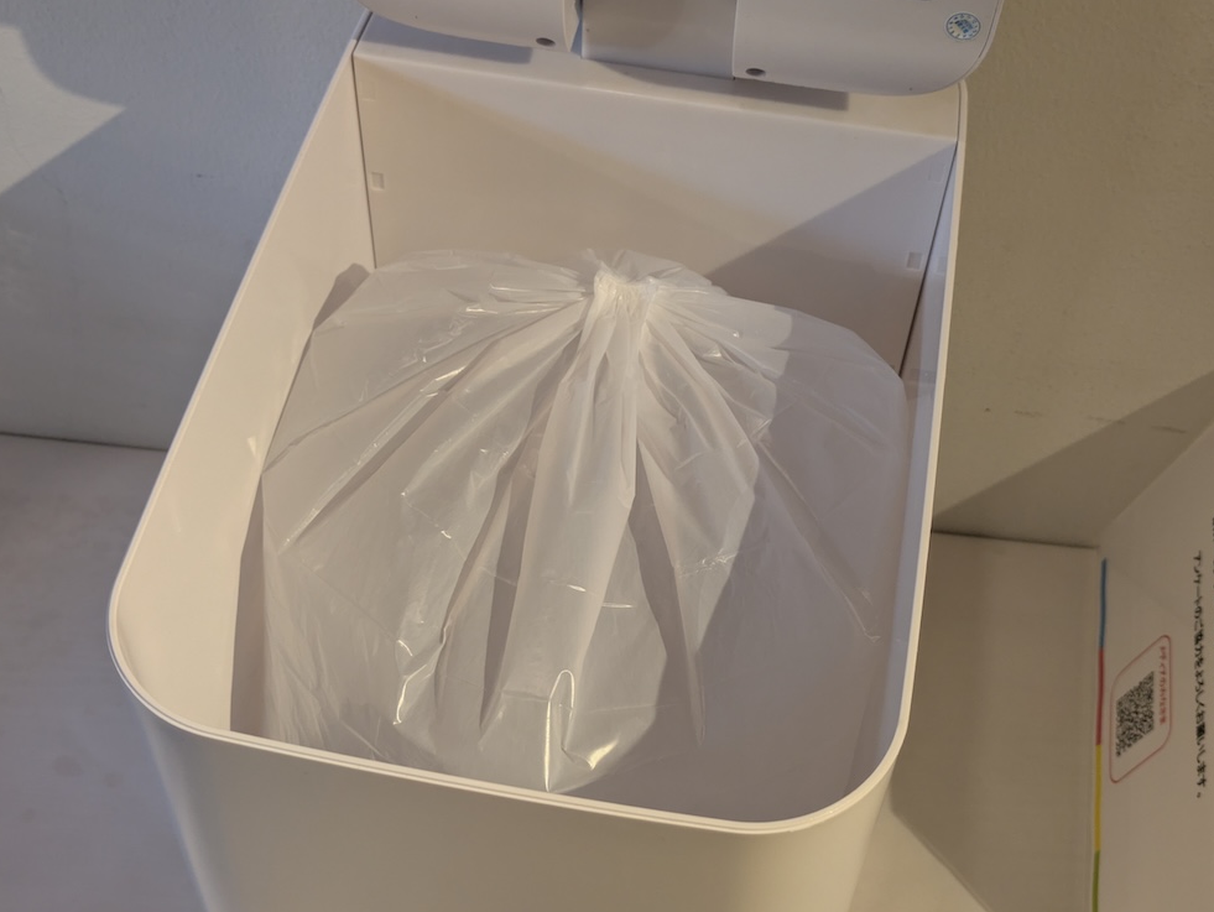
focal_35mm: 52
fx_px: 1825
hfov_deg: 36.8
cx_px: 601
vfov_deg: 28.1
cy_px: 457
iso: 183
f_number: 1.89
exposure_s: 1/100
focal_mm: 5.43
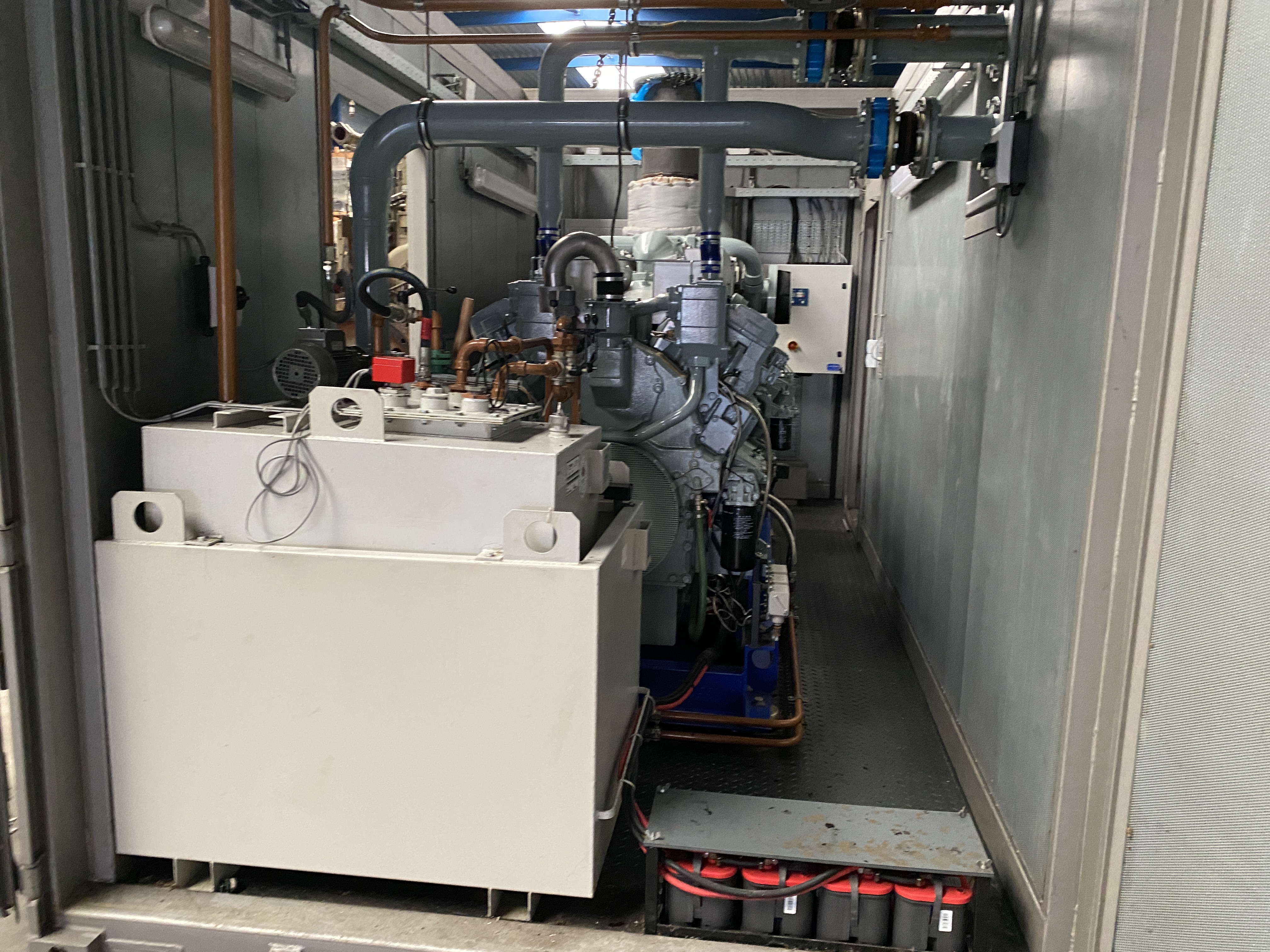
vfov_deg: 53.1
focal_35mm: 26
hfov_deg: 67.3
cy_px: 476
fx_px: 954
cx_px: 635
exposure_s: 1/40
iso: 640
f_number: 1.8
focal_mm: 4.25
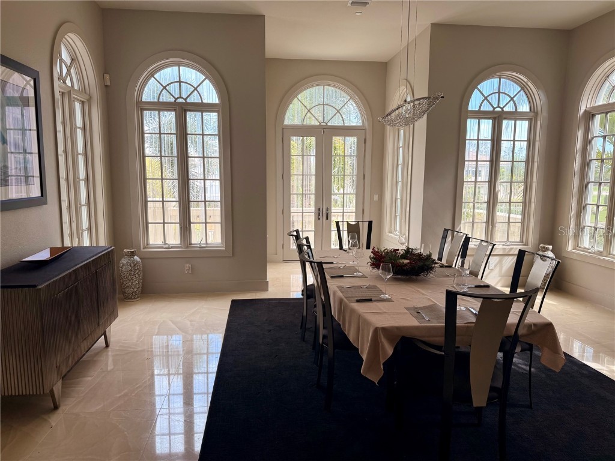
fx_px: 426
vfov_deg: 56.8
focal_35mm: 24
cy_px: 230
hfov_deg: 71.6
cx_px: 308
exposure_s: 1/308
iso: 100
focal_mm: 6.76
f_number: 1.78
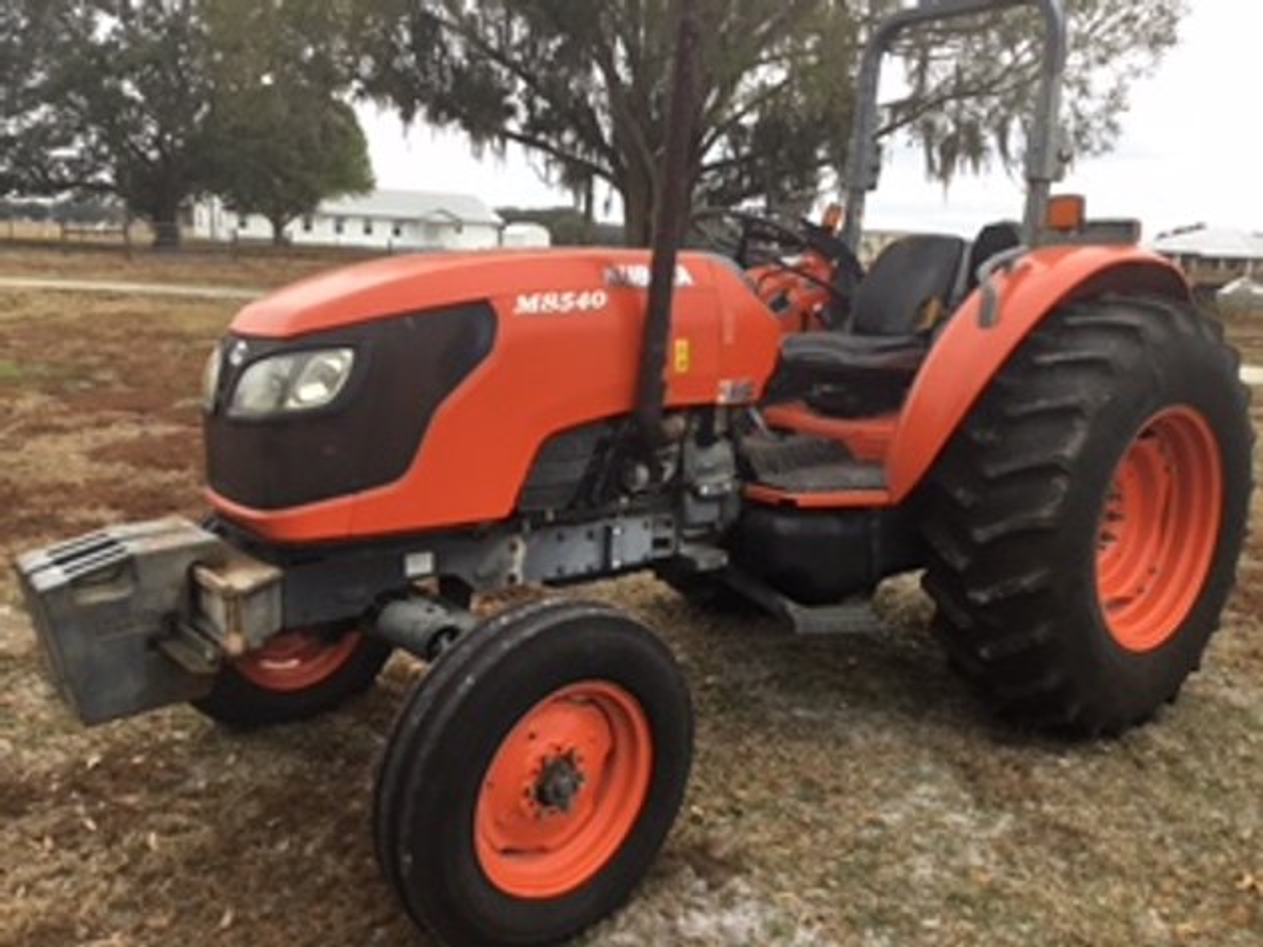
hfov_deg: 58.4
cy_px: 474
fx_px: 1131
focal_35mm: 31
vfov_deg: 45.4
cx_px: 632
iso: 25
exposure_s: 1/40
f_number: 2.4
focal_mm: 3.3
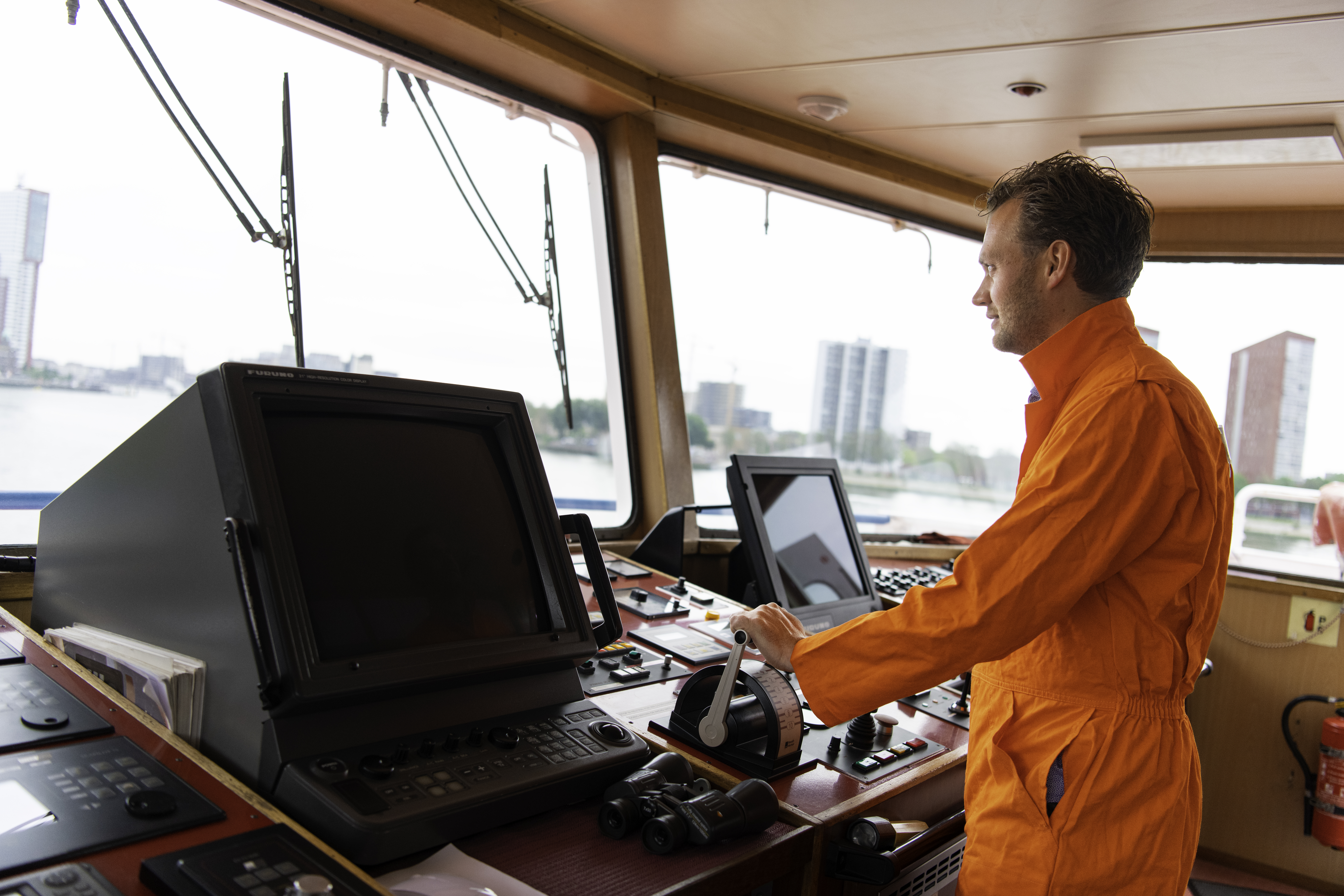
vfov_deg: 41.1
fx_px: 1195
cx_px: 672
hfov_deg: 58.7
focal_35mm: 32
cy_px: 448
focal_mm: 32
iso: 640
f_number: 2.8
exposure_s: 1/2000
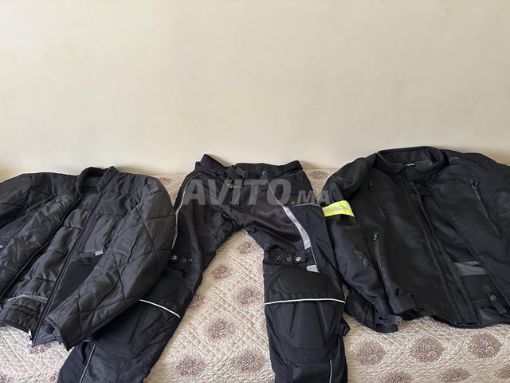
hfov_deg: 71.6
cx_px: 255
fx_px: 354
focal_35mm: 24
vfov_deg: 56.8
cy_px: 192
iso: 400
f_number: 1.78
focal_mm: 6.86
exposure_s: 1/60
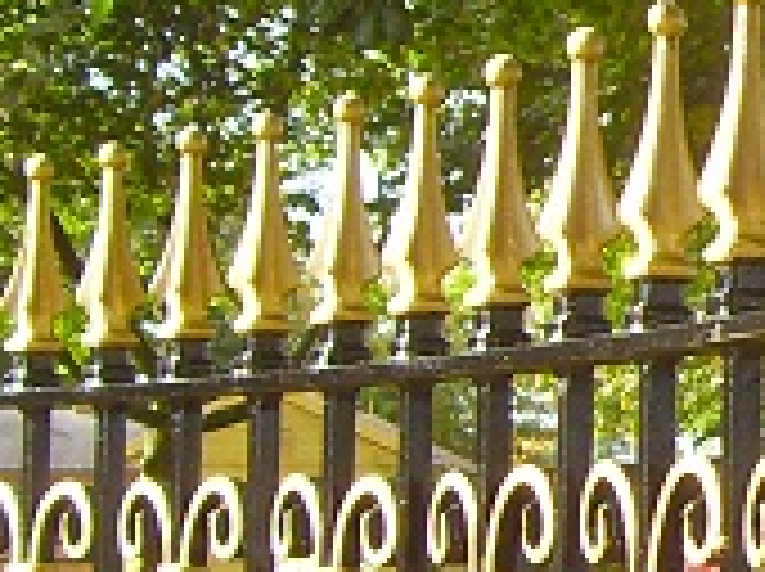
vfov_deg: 8.1
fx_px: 4061
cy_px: 311
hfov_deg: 10.3
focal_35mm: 184
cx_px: 1224
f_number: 3.5
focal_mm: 6.6
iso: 80
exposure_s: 1/125
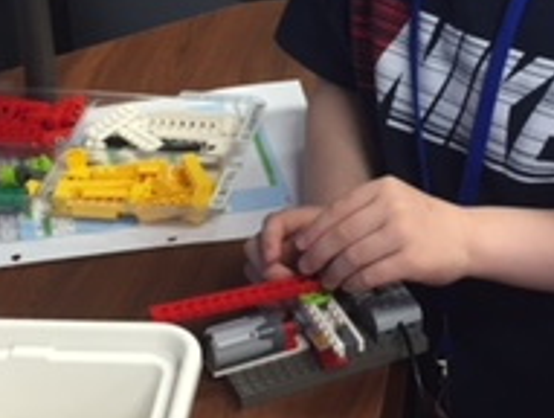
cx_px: 386
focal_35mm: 97
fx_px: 1555
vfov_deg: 15.2
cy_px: 96
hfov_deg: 20.1
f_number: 2.2
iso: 80
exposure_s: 1/30
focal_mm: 4.15
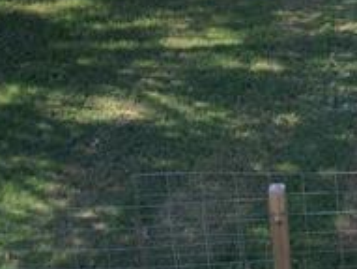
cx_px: 423
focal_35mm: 113
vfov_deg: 12.7
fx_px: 1168
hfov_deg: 16.7
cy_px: -75
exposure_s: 1/640
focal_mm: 8.38
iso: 110
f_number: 2.8
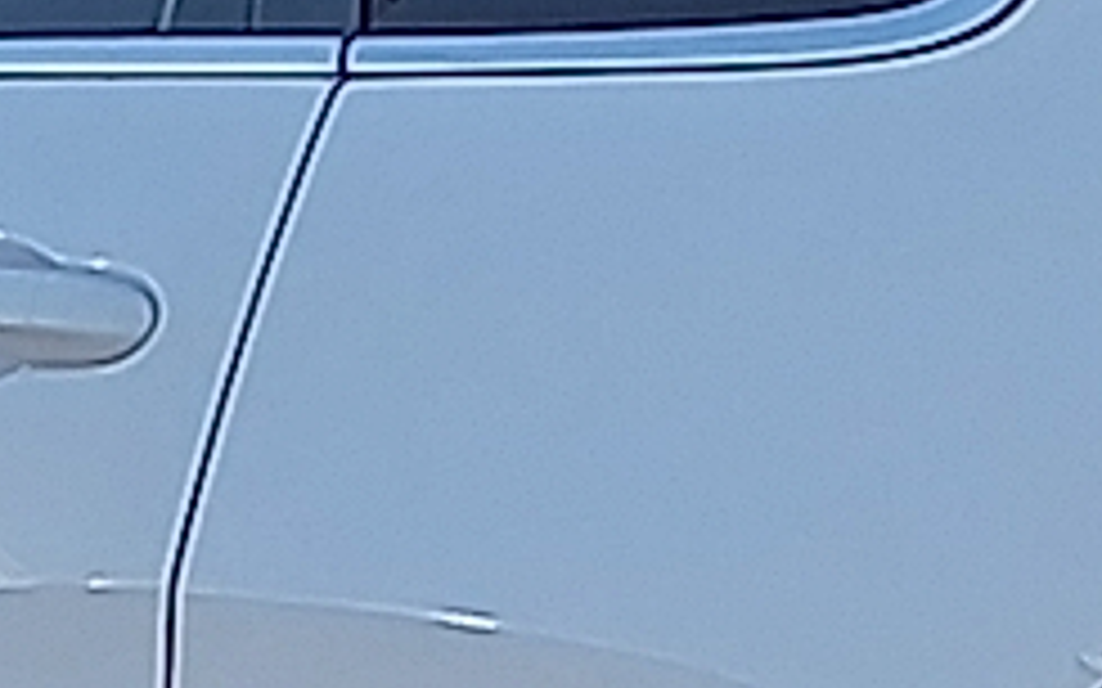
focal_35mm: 367
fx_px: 11020
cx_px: 666
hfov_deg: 5.7
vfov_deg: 3.6
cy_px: 472
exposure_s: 1/1111
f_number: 1.8
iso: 25
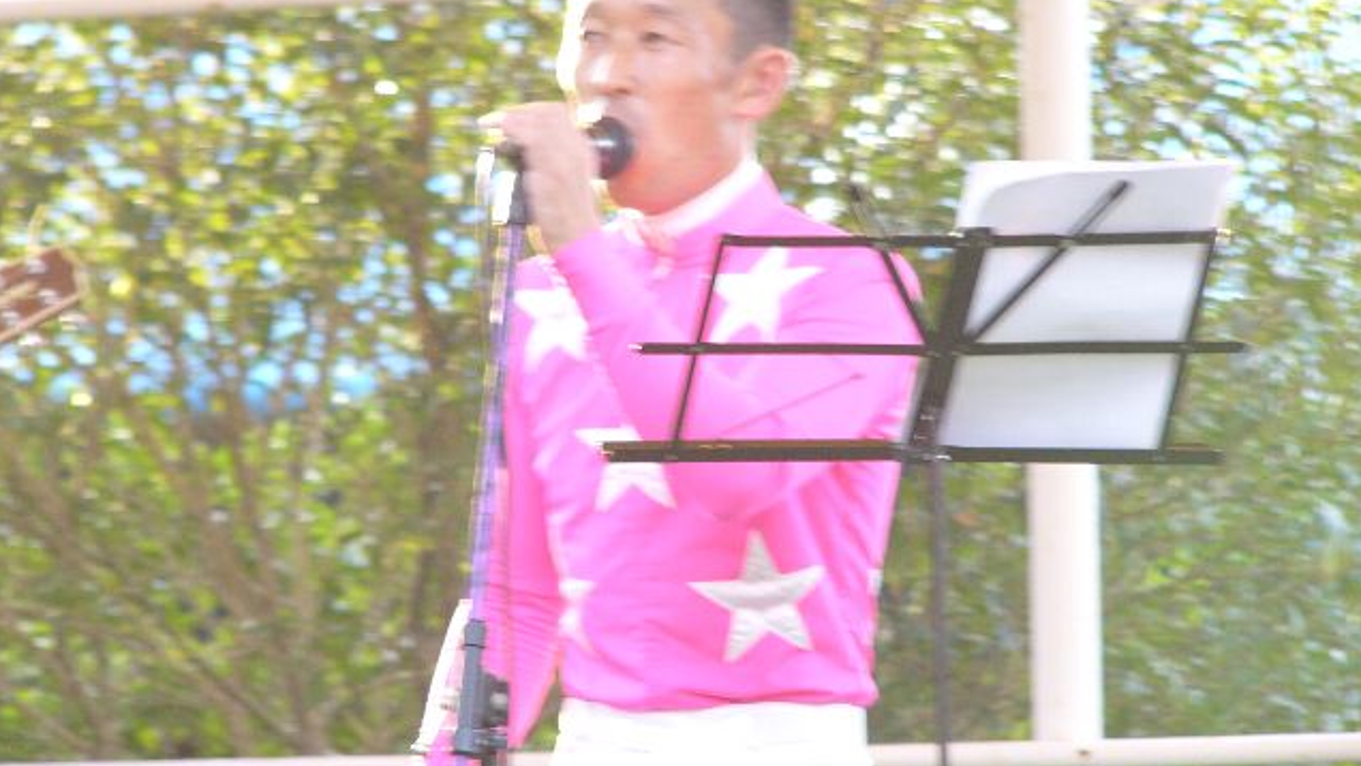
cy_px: 411
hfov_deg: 7.6
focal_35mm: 284
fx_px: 10251
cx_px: 678
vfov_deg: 4.3
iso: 75
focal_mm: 43.1
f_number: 2.8
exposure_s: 1/30
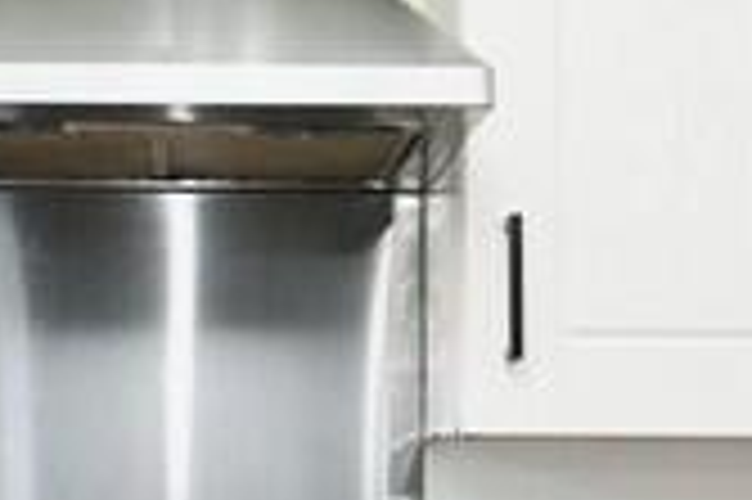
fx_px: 1795
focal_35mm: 86
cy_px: 525
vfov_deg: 15.5
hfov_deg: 23.4
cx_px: 194
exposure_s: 1/60
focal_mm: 14
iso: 450
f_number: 4
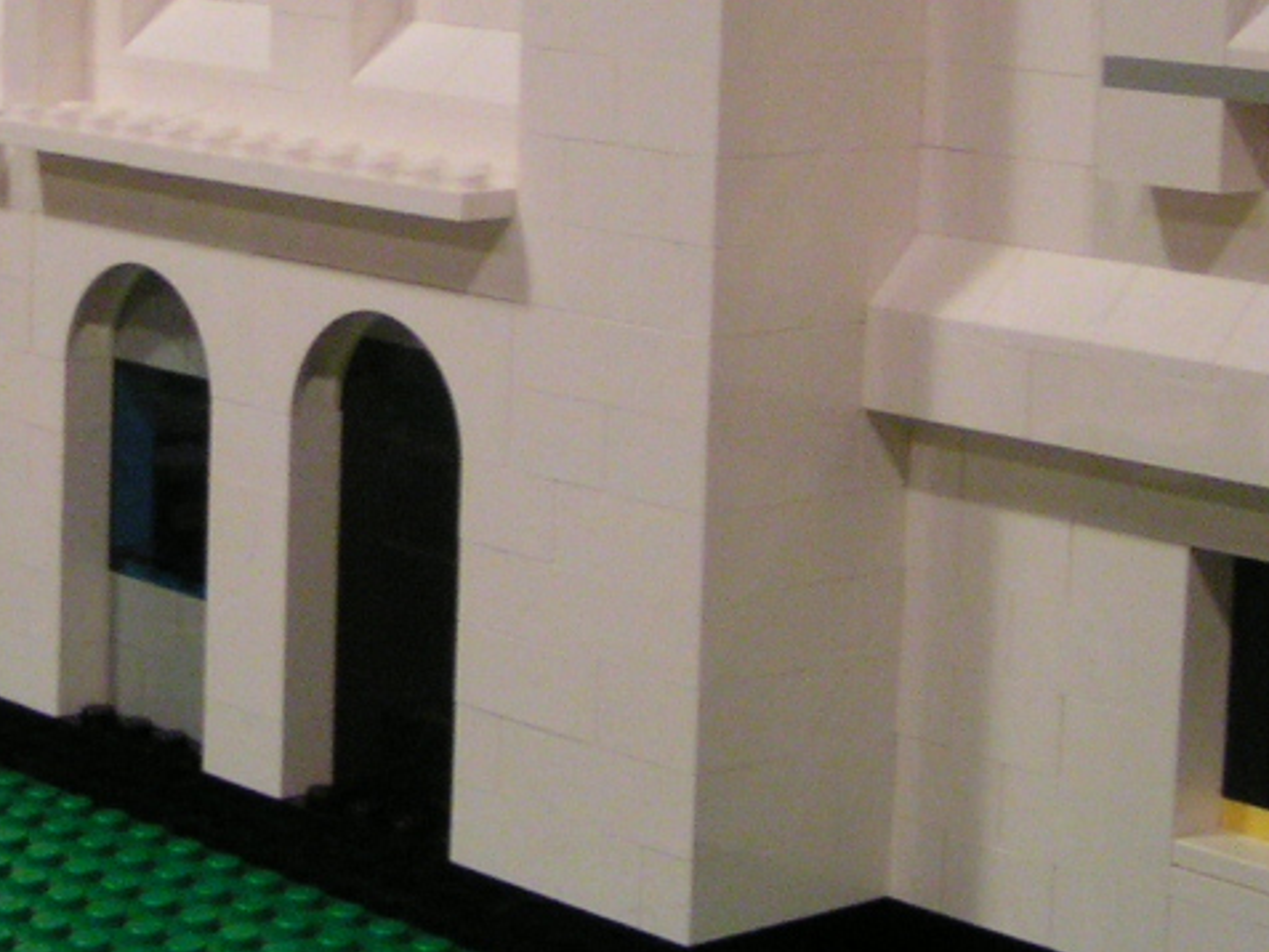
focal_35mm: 102
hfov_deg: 18.9
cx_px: 117
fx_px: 3740
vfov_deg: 14.2
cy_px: -61
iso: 200
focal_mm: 5.8
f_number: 2.8
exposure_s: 1/15
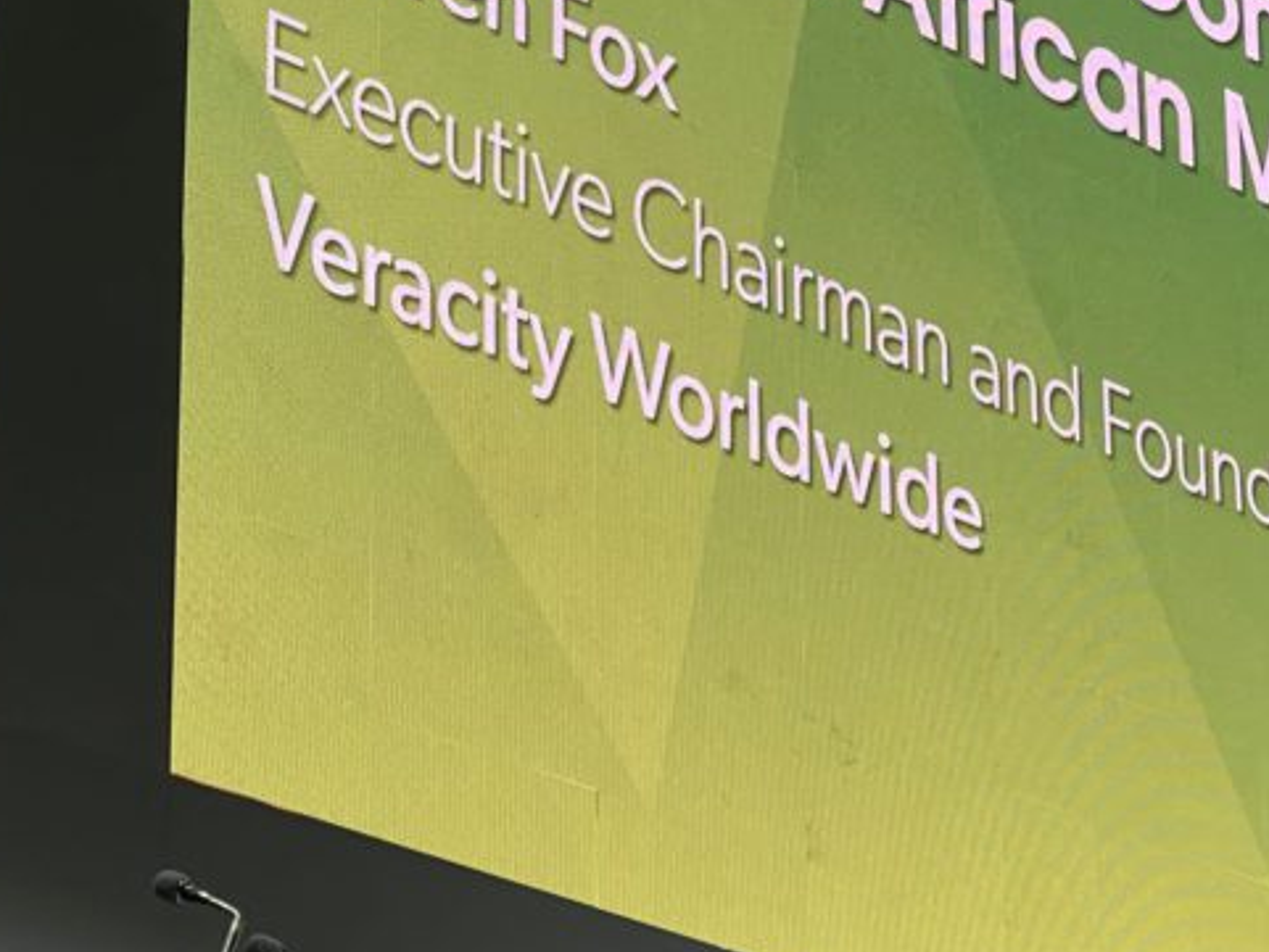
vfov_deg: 9.1
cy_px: 472
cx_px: 726
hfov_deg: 12.0
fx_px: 6014
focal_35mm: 164
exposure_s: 1/50
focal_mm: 9
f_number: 2.8
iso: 160
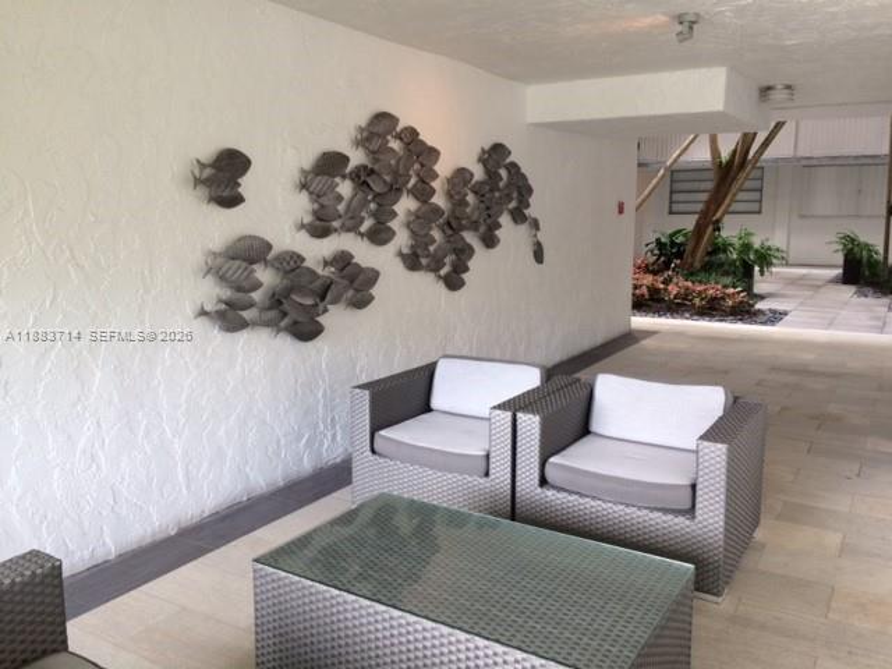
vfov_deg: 48.2
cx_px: 446
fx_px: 747
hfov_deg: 61.7
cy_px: 334
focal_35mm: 29
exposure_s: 1/30
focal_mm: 4.15
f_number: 2.2
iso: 50
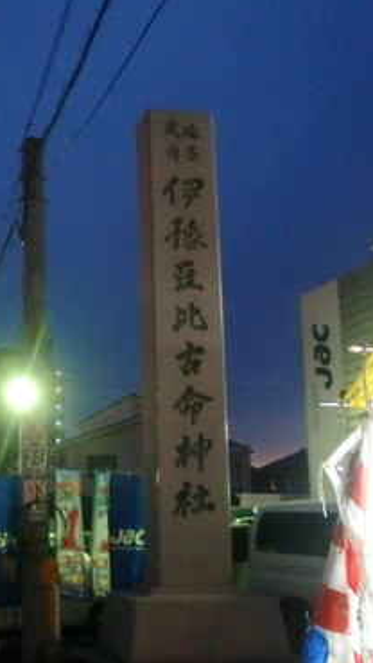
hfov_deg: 23.2
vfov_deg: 41.3
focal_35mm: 50
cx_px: 25
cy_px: 331
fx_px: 880
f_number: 2.8
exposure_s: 1/40
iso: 800
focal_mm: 5.58
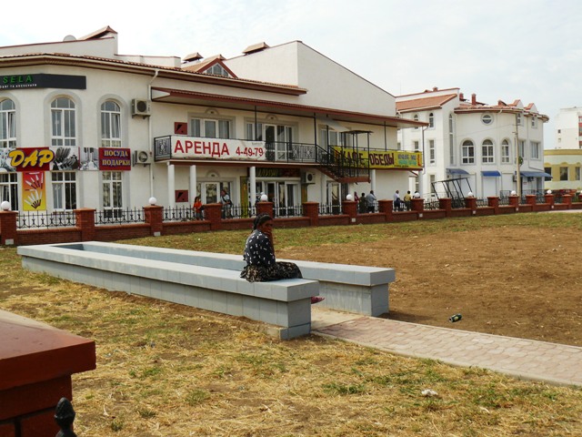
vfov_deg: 38.7
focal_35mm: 37
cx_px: 291
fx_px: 622
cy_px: 218
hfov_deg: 50.1
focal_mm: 6.1
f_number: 5.6
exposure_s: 1/400
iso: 100
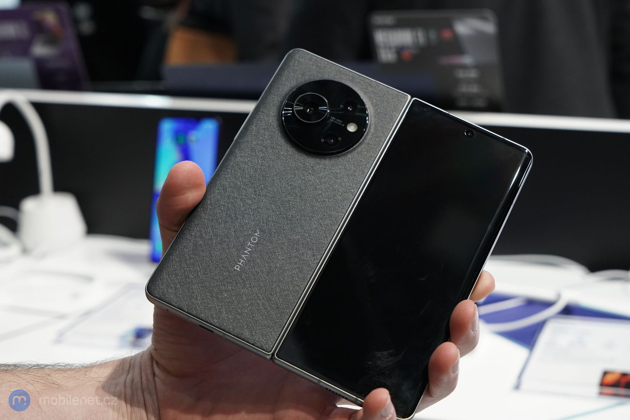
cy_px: 210
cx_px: 315
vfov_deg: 21.9
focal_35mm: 62
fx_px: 1085
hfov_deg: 32.4
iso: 4000
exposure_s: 1/160
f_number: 7.1
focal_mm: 62
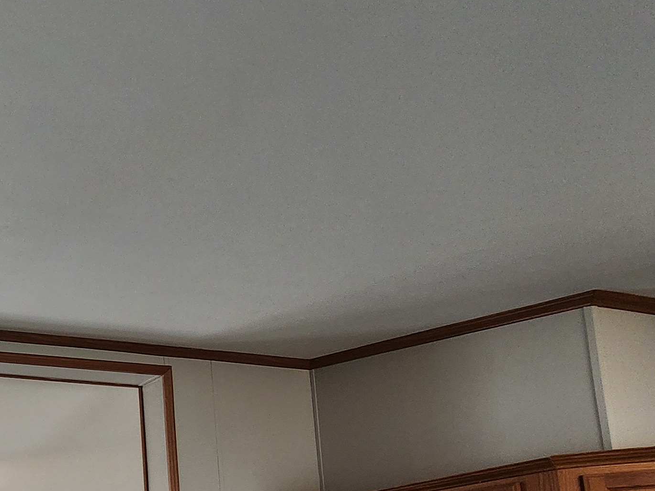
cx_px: -138
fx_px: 719
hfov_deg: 36.9
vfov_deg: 34.4
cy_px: 491
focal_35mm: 38
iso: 160
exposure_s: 1/60
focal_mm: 2.2
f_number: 2.2
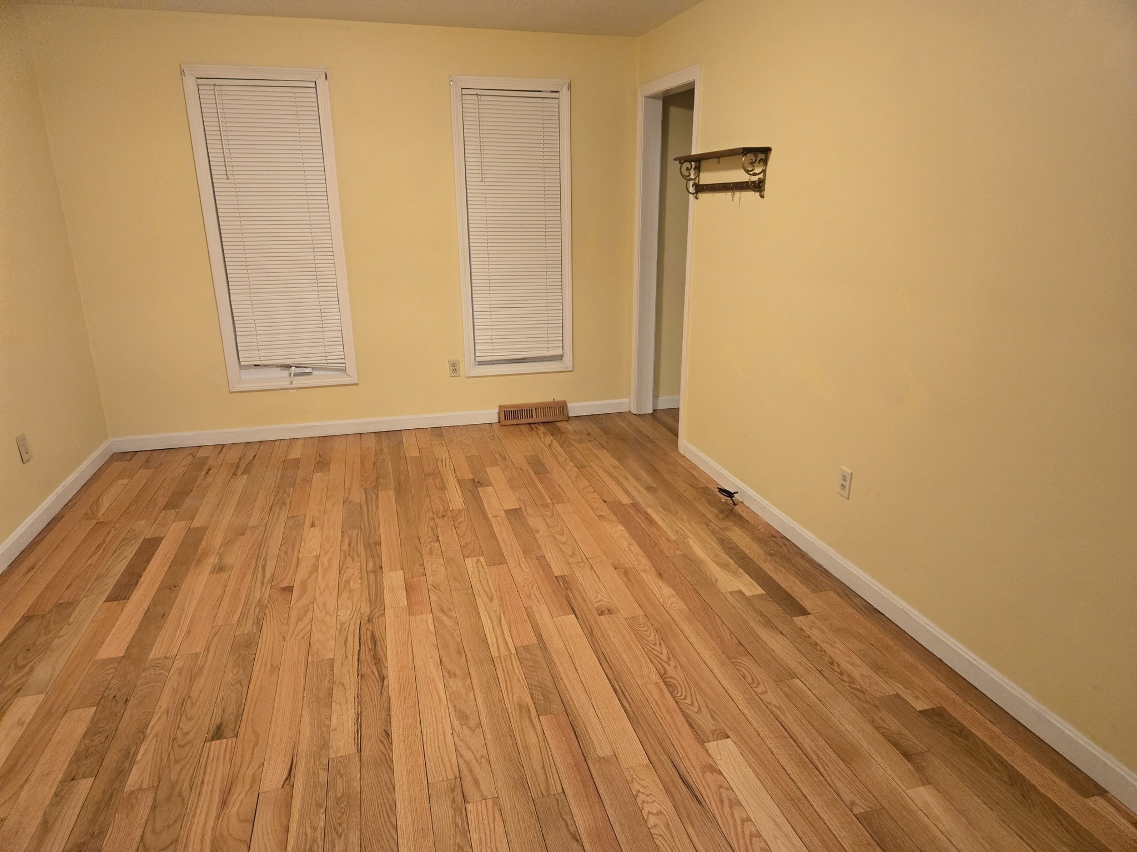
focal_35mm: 23
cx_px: 568
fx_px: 755
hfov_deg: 73.9
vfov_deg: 58.9
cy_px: 426
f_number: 1.8
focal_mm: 5.4
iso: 1000
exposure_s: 1/120
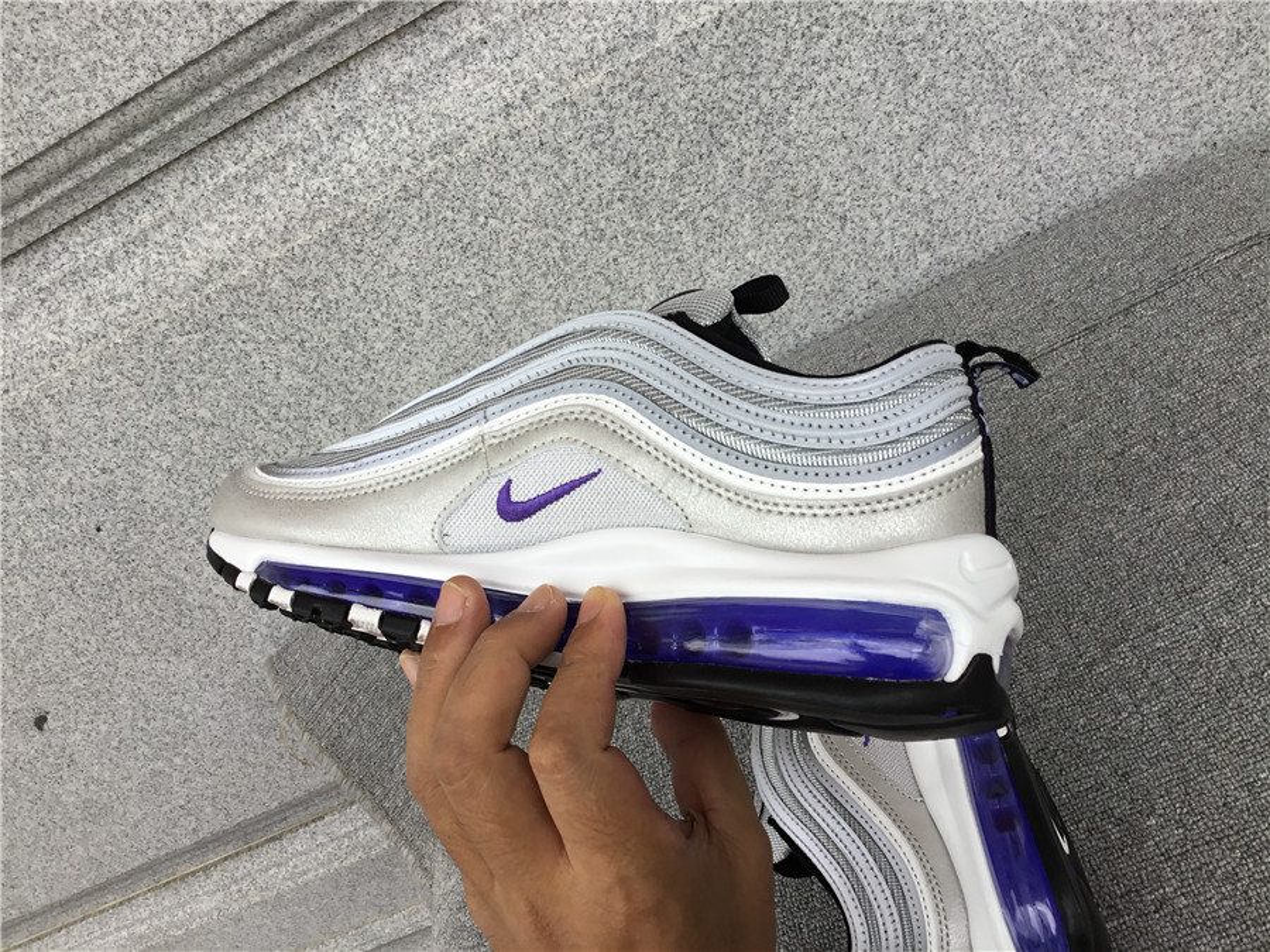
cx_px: 635
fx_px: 1137
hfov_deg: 58.4
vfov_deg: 45.4
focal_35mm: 31
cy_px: 476
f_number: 2.4
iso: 25
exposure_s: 1/167
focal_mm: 3.3
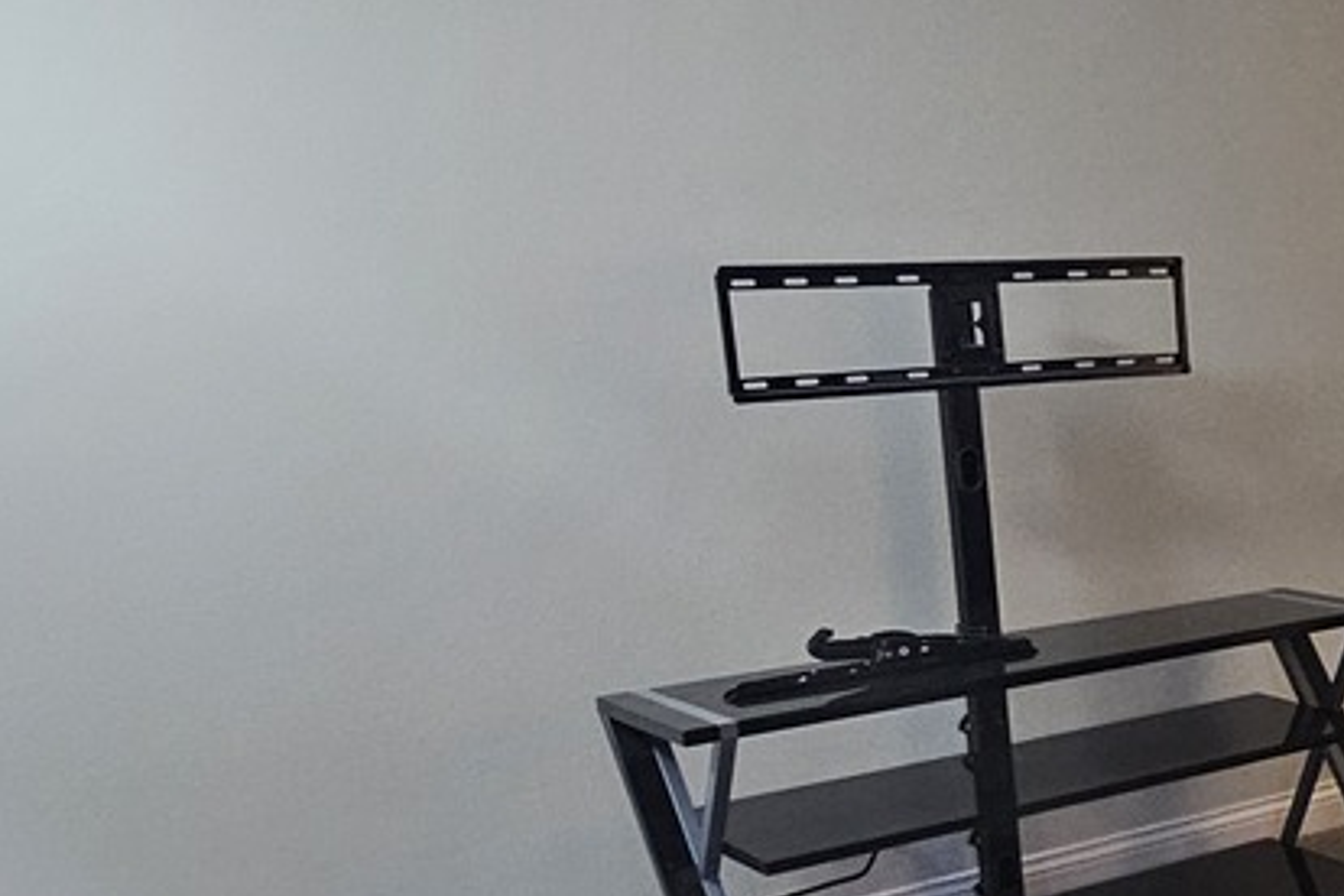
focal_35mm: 47
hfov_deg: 30.7
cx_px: 1831
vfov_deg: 28.5
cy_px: 588
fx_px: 1755
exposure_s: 1/30
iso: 500
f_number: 2.2
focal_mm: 2.2
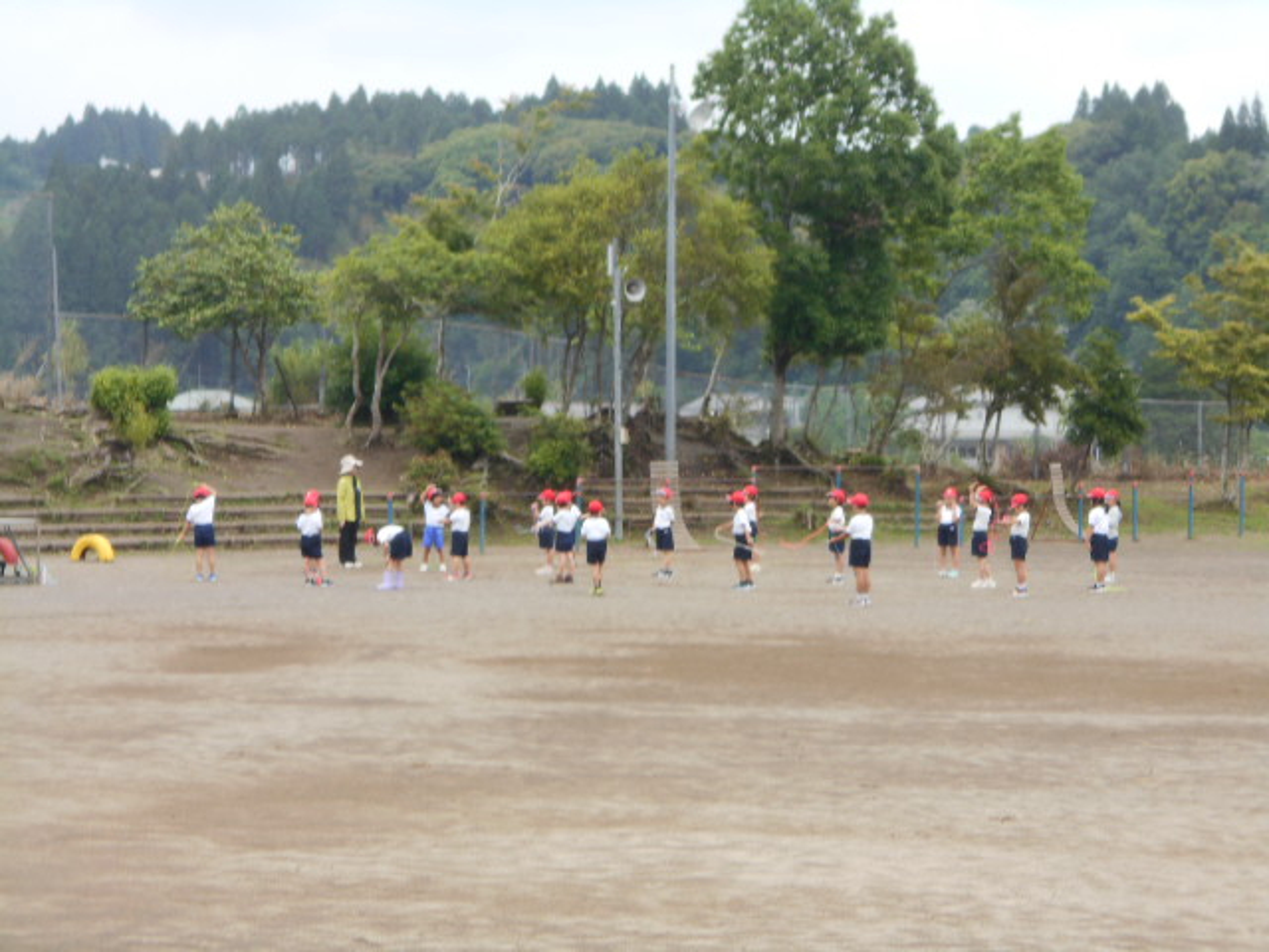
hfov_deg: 15.2
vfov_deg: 11.4
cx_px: 634
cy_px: 476
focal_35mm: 130
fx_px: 4766
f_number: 6.5
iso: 80
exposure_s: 1/125
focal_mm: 23
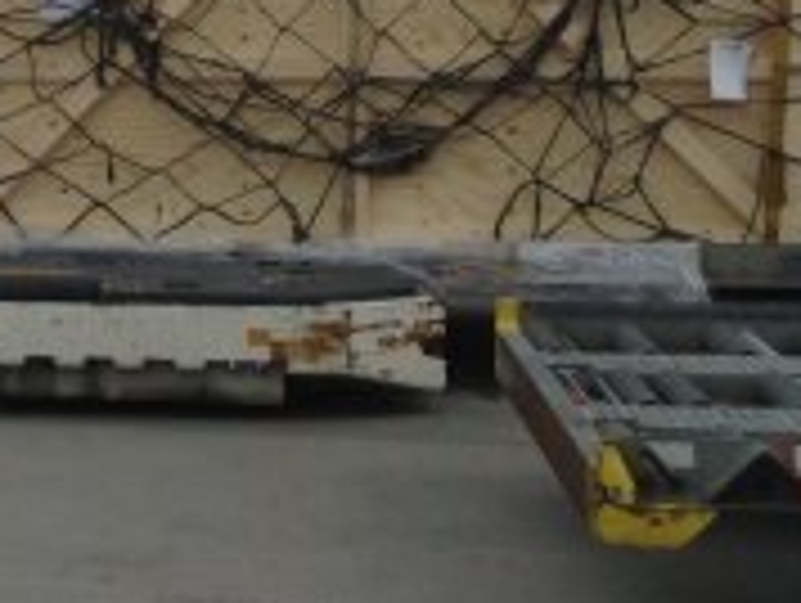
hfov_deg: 12.3
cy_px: -40
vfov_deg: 10.0
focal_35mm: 148
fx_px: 3429
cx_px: -621
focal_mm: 4.13
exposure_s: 1/1004
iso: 50
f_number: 2.4
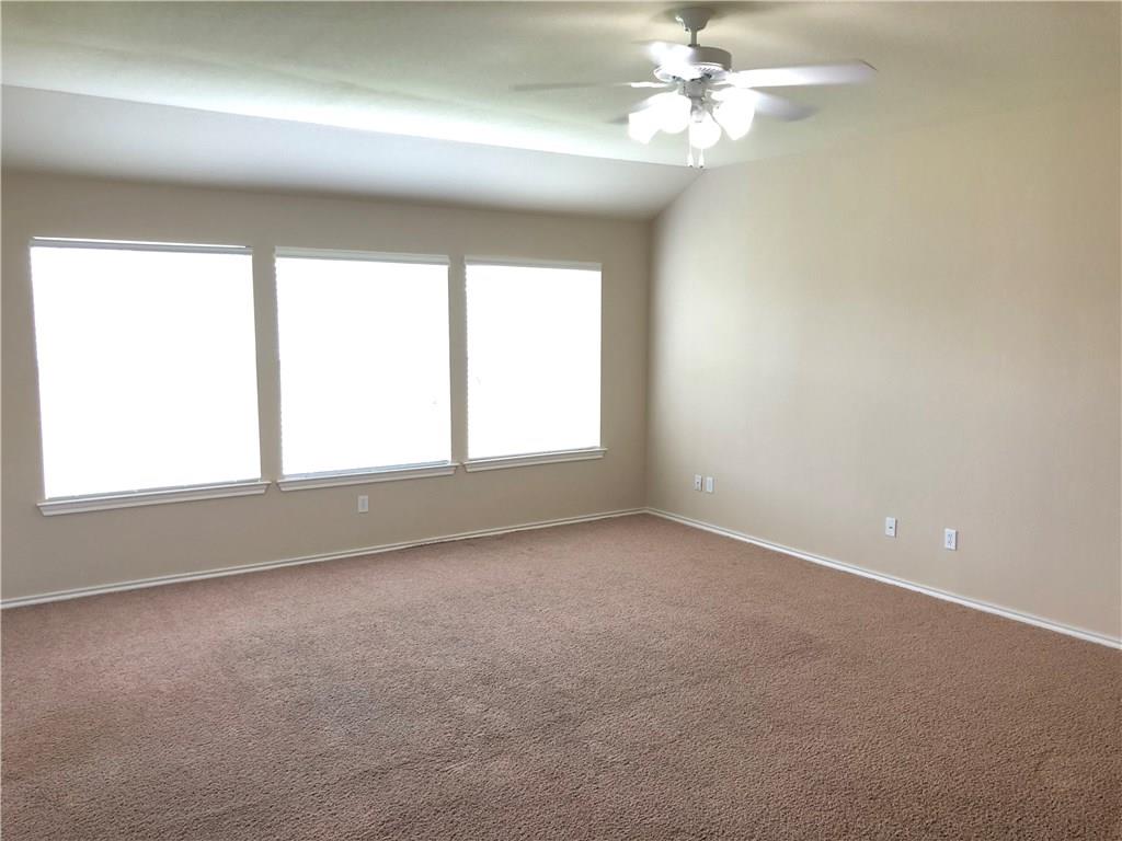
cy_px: 420
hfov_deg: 63.4
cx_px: 561
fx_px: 908
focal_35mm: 28
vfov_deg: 49.7
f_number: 1.8
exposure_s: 1/20
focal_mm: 4
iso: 40
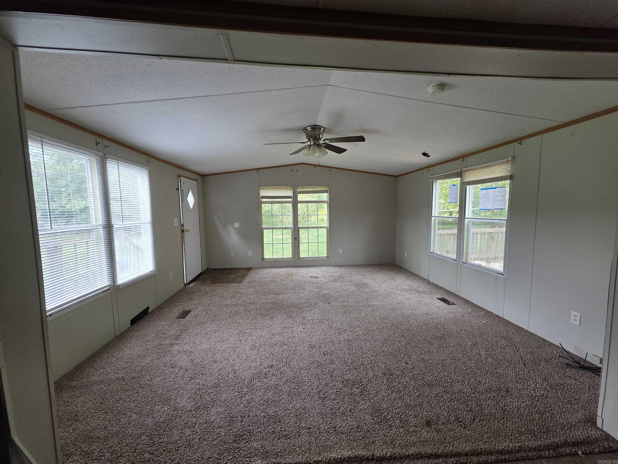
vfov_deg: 89.9
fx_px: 232
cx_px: 309
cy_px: 232
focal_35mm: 13
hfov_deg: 106.2
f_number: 1.9
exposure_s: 1/120
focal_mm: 2.2
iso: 64
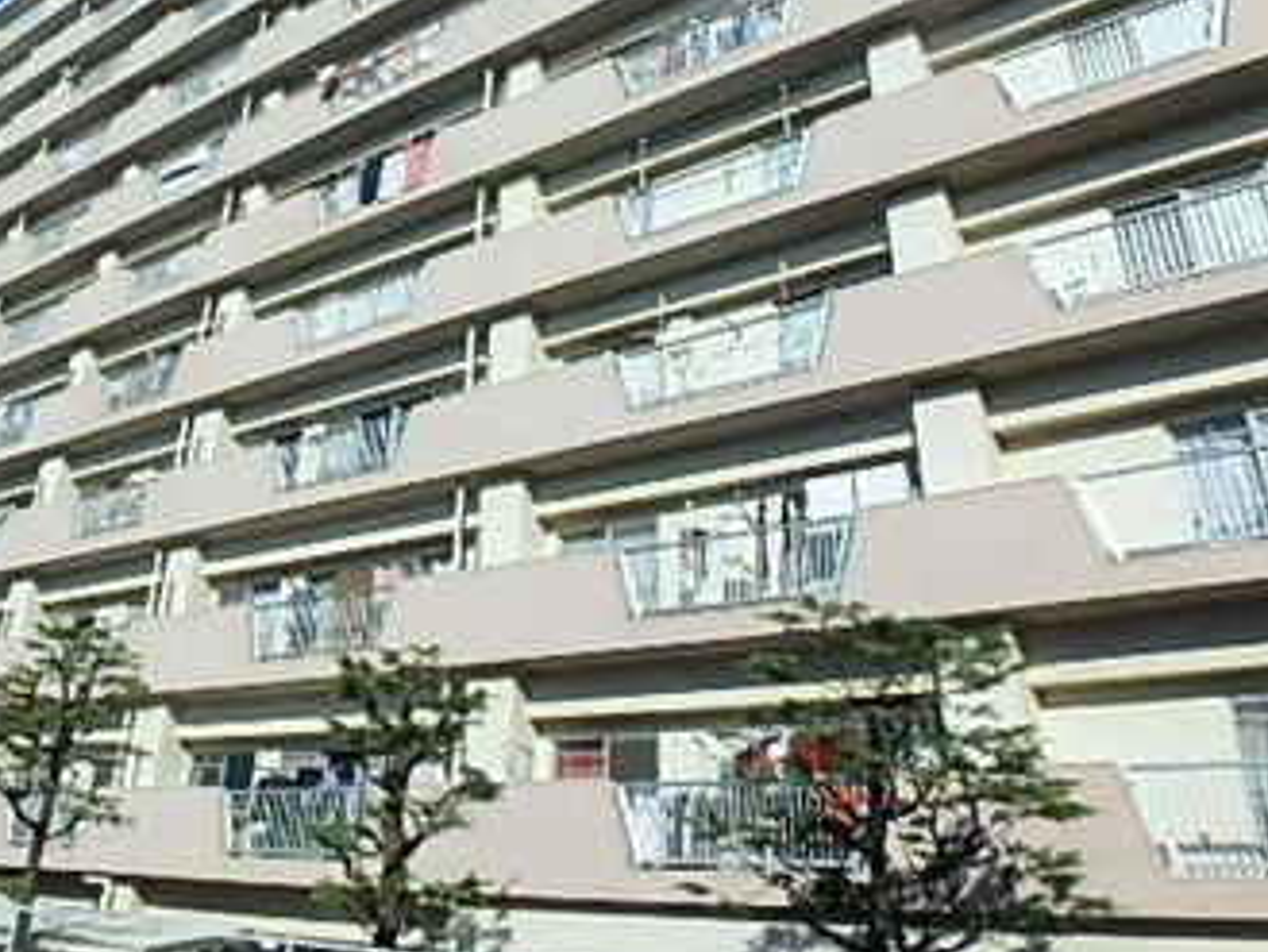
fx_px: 1246
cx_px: 326
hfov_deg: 51.8
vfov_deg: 40.6
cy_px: 231
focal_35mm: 34
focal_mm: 3.7
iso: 125
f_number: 6
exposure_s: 1/800
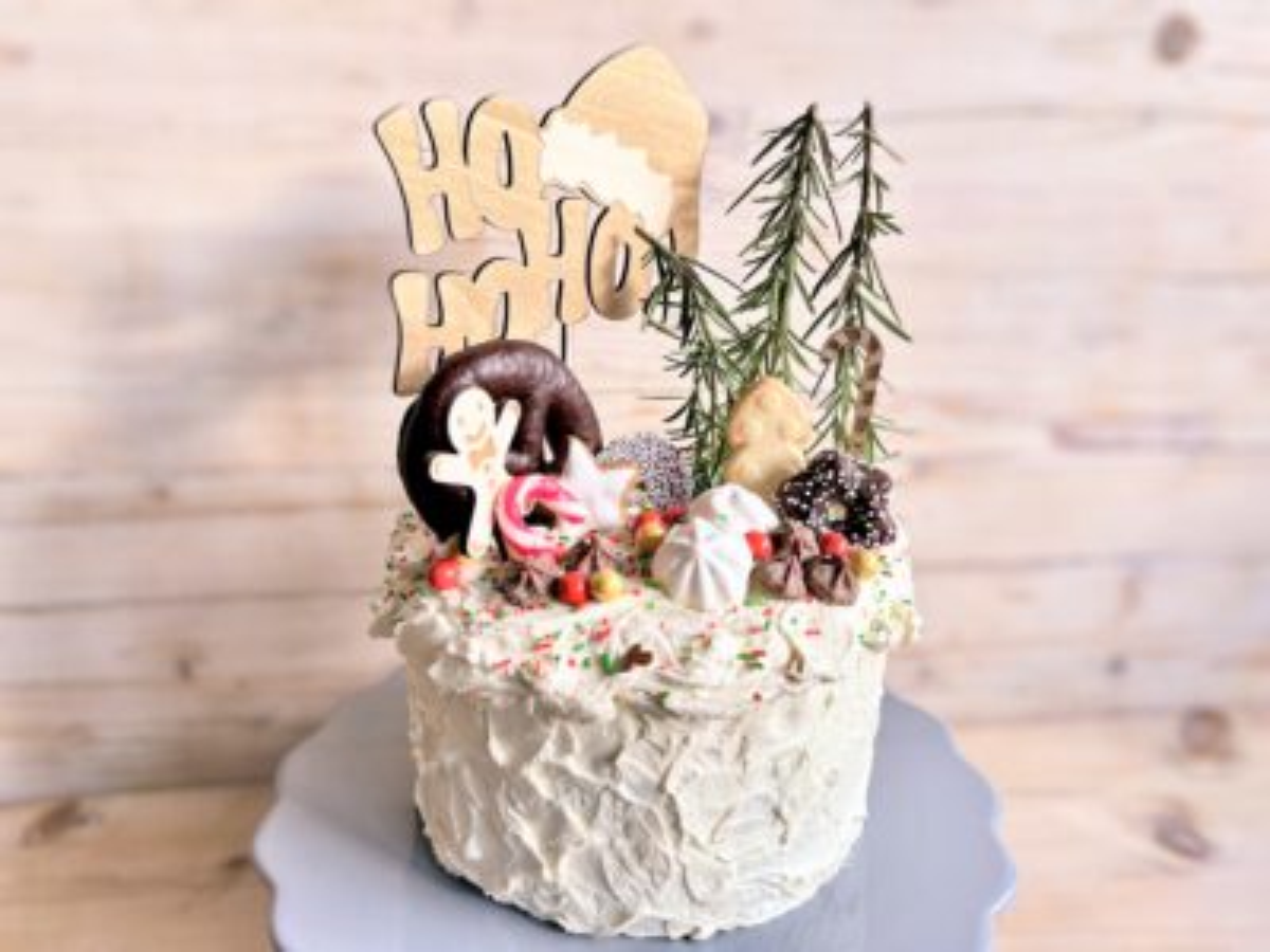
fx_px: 954
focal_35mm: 26
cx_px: 635
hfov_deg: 67.3
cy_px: 476
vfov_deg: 53.1
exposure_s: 1/171
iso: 50
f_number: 1.5
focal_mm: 5.7
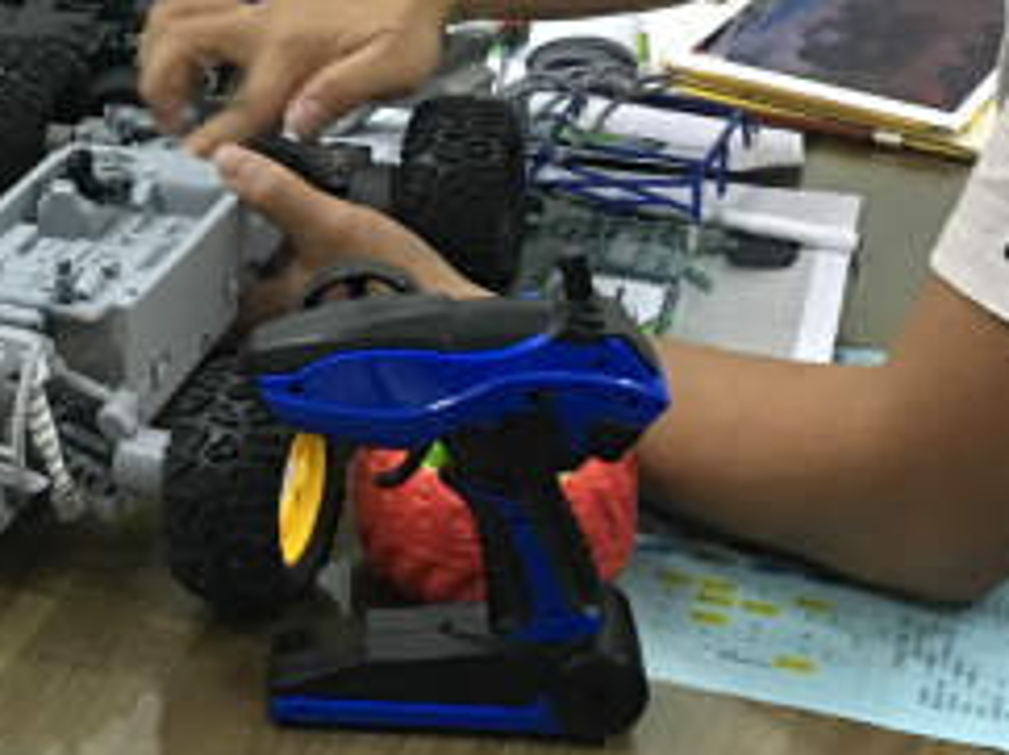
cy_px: 83
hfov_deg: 20.1
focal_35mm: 96
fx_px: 2795
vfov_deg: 15.2
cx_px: 104
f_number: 2.2
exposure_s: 1/8
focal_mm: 4.15
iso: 125
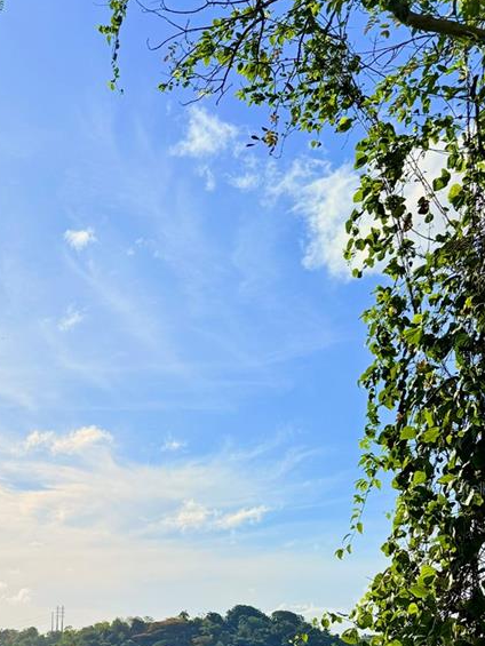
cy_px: 488
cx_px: 22
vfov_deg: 36.6
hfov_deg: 27.2
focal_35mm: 51
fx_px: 952
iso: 50
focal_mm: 6.76
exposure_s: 1/14286
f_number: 1.78
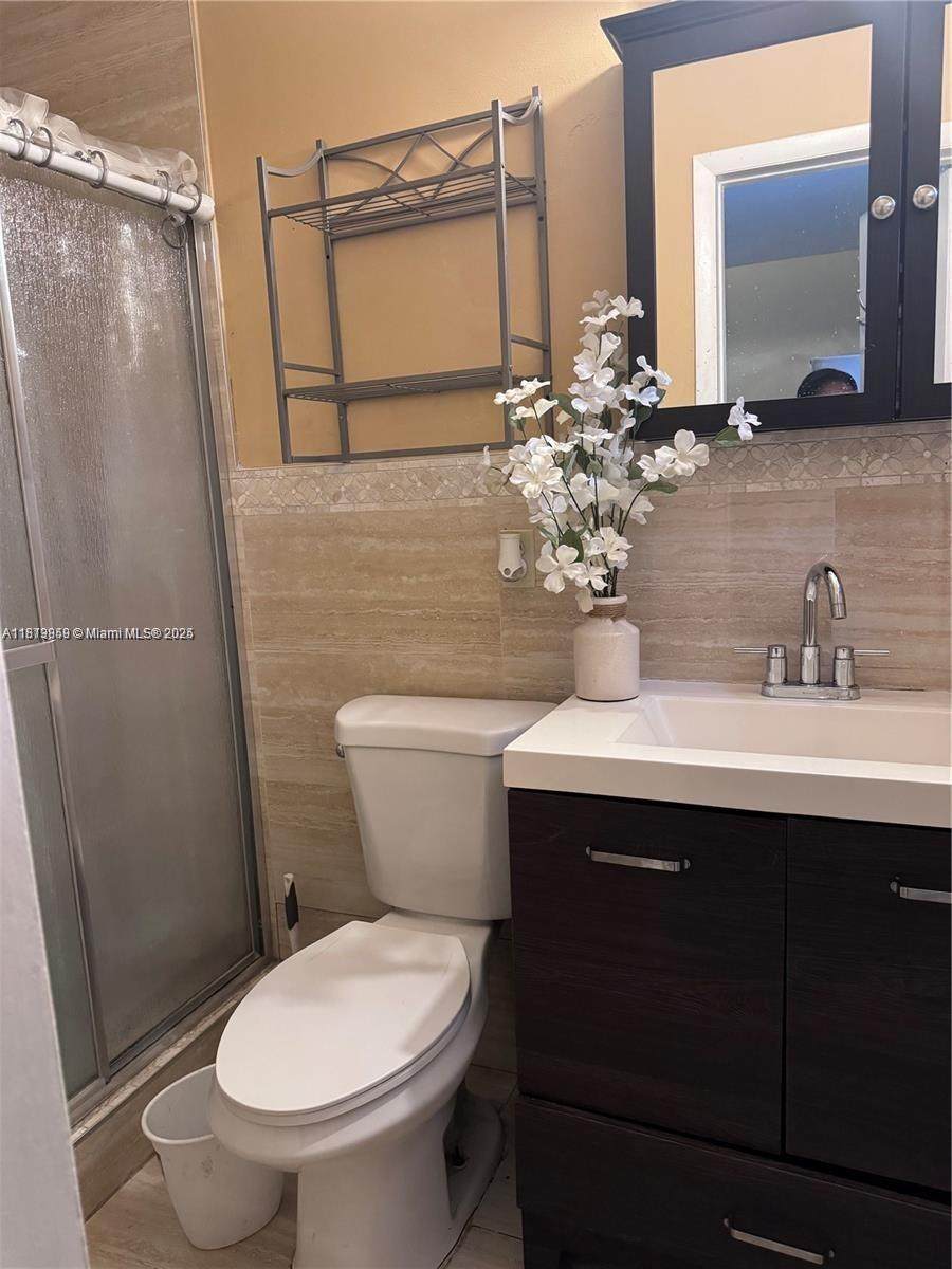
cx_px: 476
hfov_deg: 56.8
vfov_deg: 71.6
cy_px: 634
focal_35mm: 24
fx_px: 880
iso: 800
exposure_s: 1/60
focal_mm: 6.76
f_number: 1.78
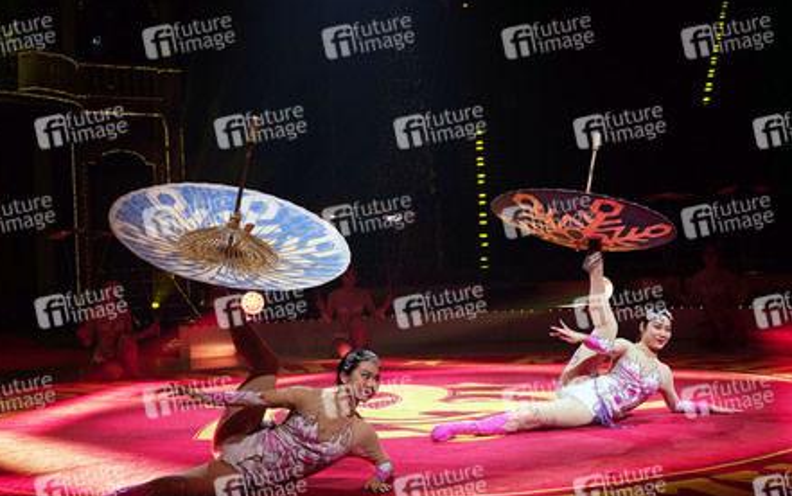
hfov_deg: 40.3
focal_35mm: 50
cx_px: 392
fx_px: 1080
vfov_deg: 25.9
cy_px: 262
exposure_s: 1/640
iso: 1600
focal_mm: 48
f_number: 4.5
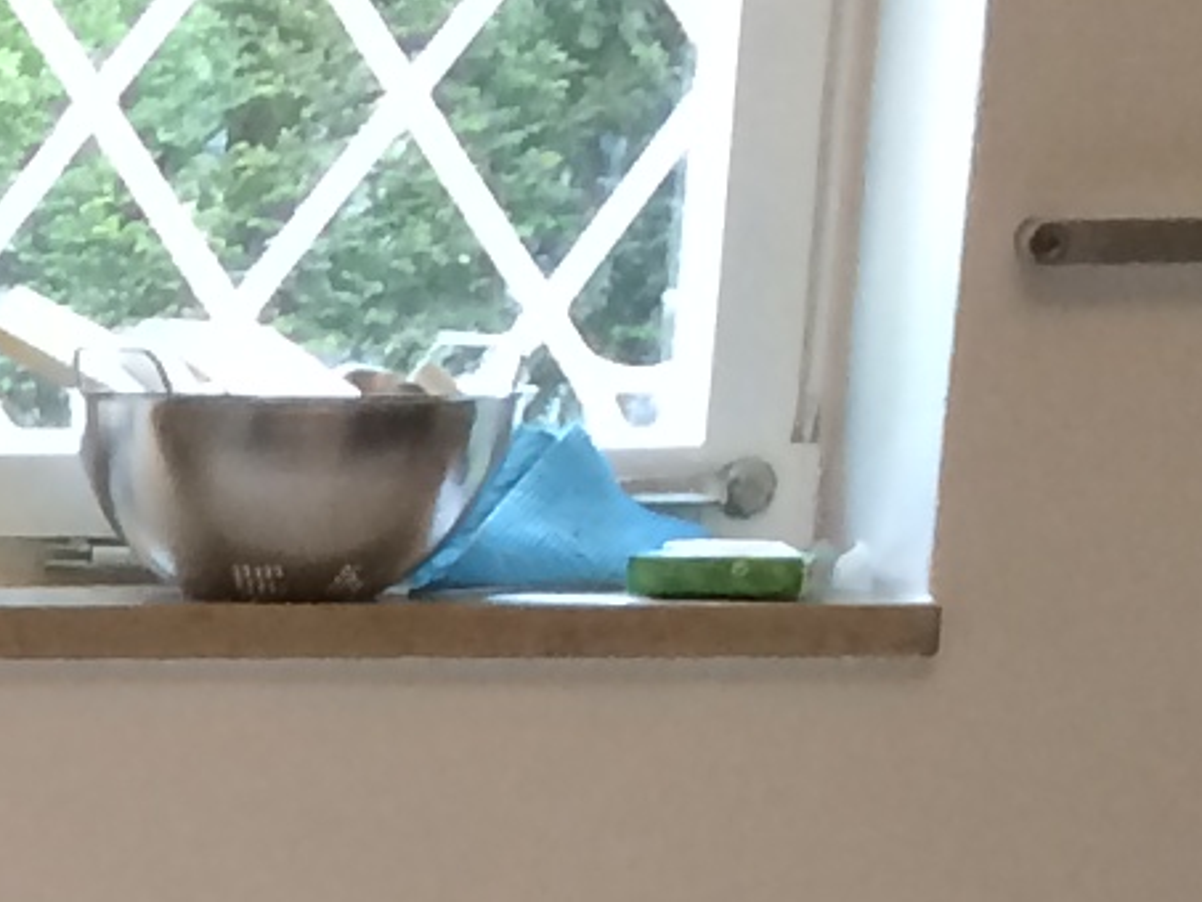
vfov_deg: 6.5
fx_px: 7502
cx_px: -1412
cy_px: 2329
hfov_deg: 8.6
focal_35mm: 216
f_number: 2.2
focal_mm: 4.12
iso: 64
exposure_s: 1/30
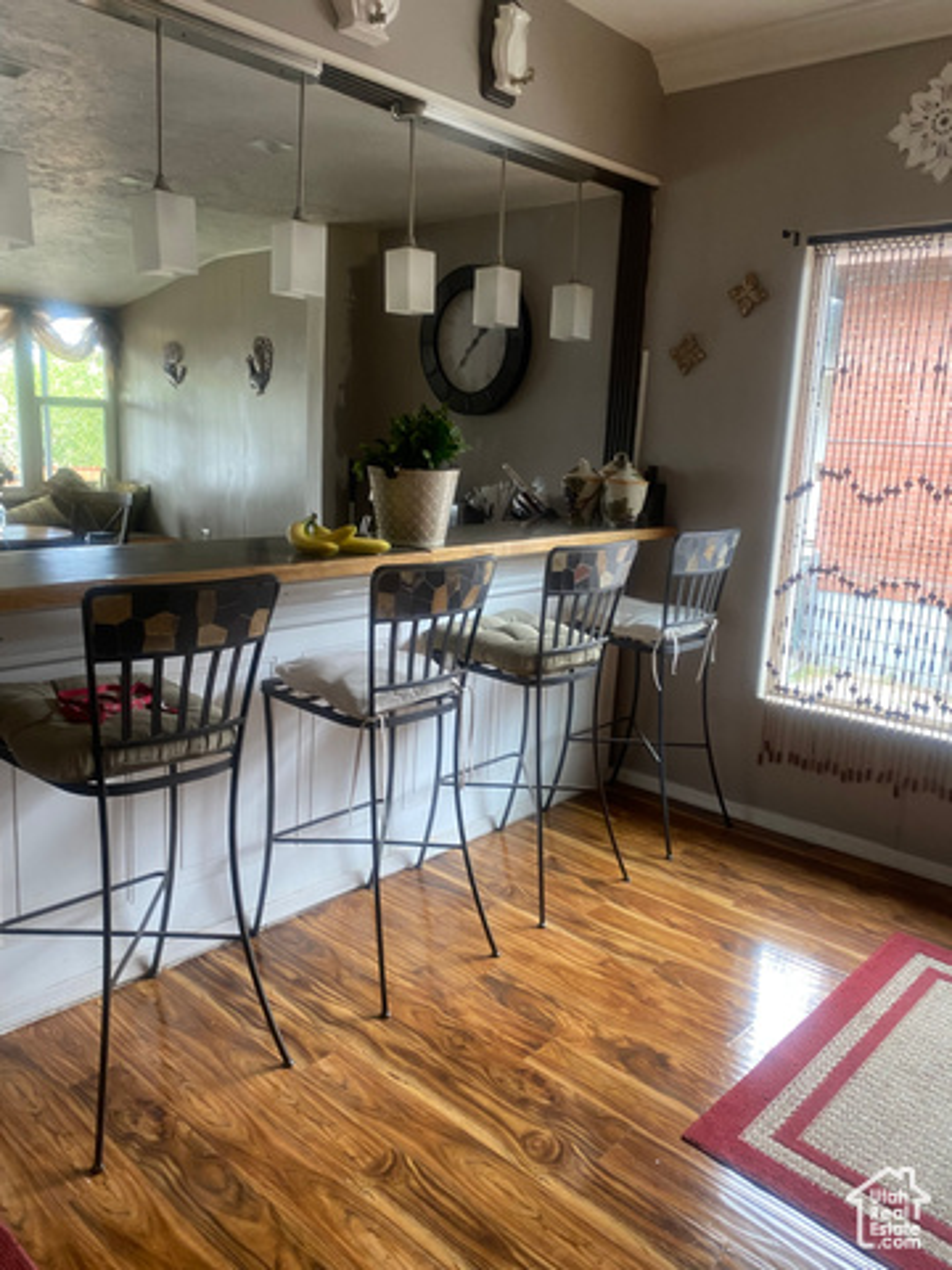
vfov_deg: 67.3
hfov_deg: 53.1
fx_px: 953
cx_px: 476
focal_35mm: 26
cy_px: 635
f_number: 1.8
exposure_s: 1/60
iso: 160
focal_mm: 4.25
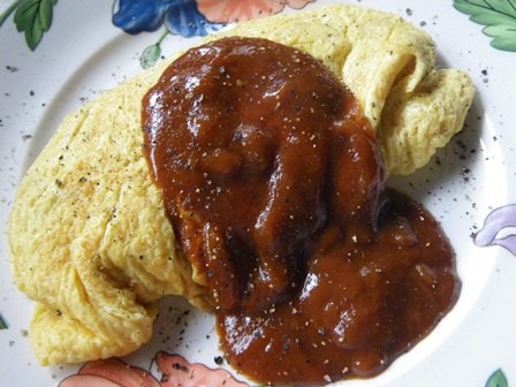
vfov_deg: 41.8
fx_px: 507
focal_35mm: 34
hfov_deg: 54.0
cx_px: 258
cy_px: 194
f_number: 3.8
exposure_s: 1/50
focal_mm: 6.1
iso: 500
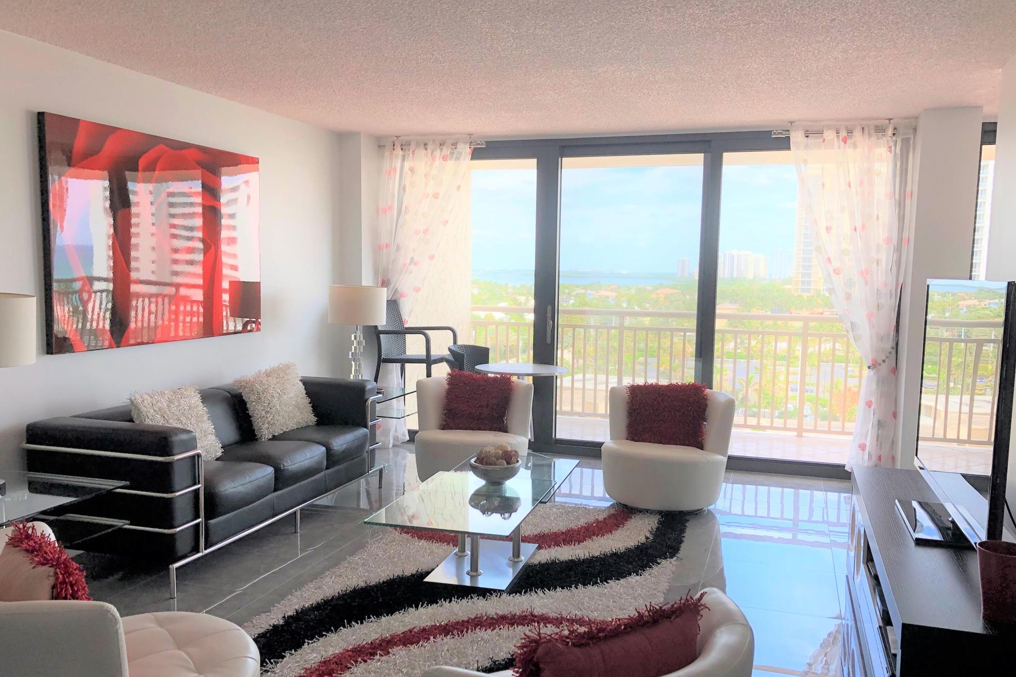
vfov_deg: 43.6
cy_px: 370
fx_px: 847
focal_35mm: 30
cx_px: 504
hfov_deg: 61.9
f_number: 1.8
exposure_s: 1/279
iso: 20
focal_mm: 4
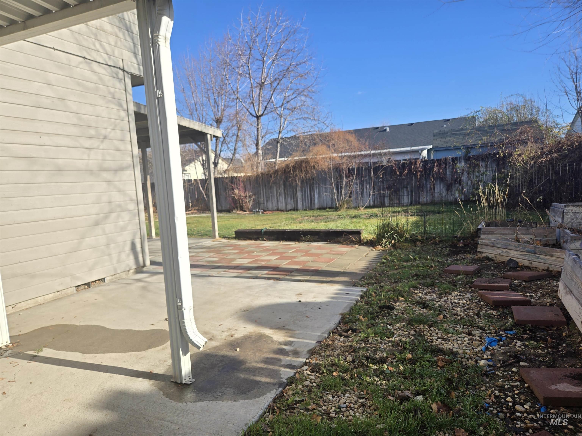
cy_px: 218
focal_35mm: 23
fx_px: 387
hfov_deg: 73.9
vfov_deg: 58.9
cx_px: 291
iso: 25
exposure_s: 1/1350
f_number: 1.8
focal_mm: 5.4
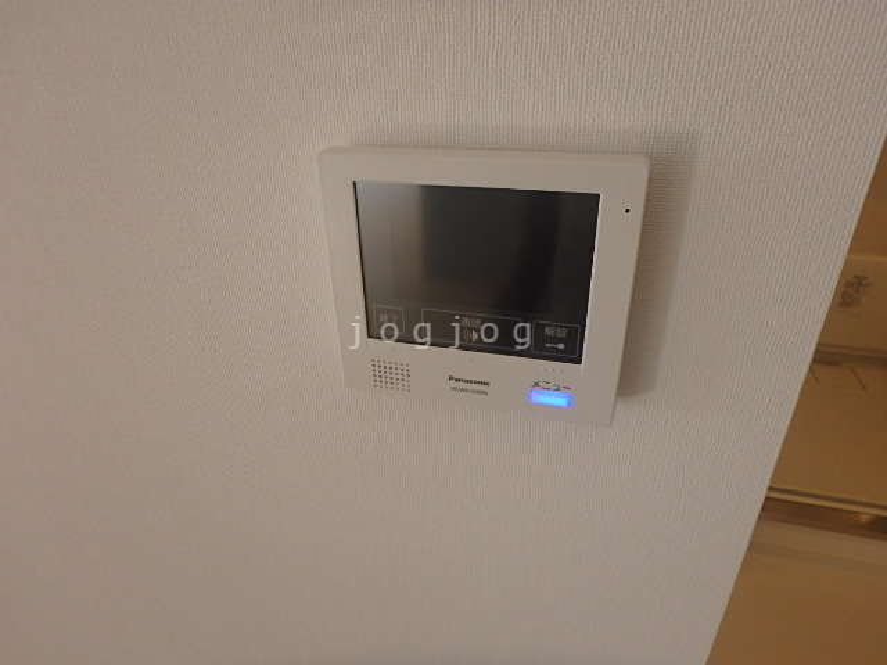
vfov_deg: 63.4
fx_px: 538
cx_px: 444
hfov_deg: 79.0
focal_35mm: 21
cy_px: 332
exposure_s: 1/30
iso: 200
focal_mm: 3.7
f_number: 3.5
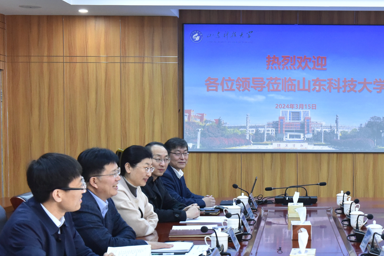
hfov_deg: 24.4
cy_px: 181
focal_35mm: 82
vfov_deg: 16.6
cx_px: 309
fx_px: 875
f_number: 8
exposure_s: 1/125
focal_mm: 48
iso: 4500
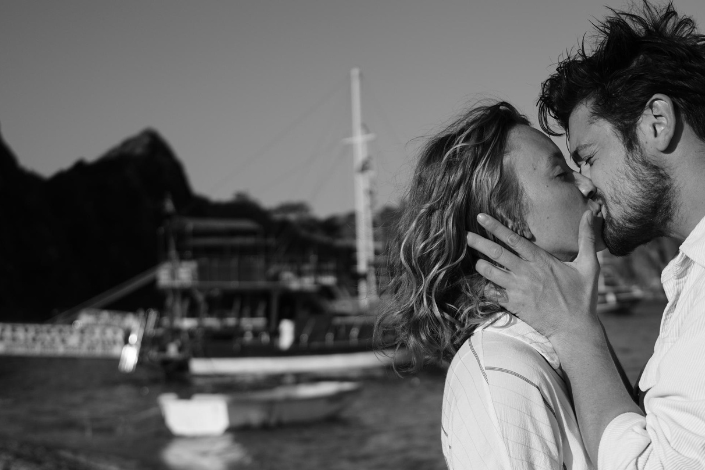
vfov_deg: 18.1
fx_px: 1449
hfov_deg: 26.9
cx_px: 543
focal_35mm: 74
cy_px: 427
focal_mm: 35
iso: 100
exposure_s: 1/4000
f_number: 2.8
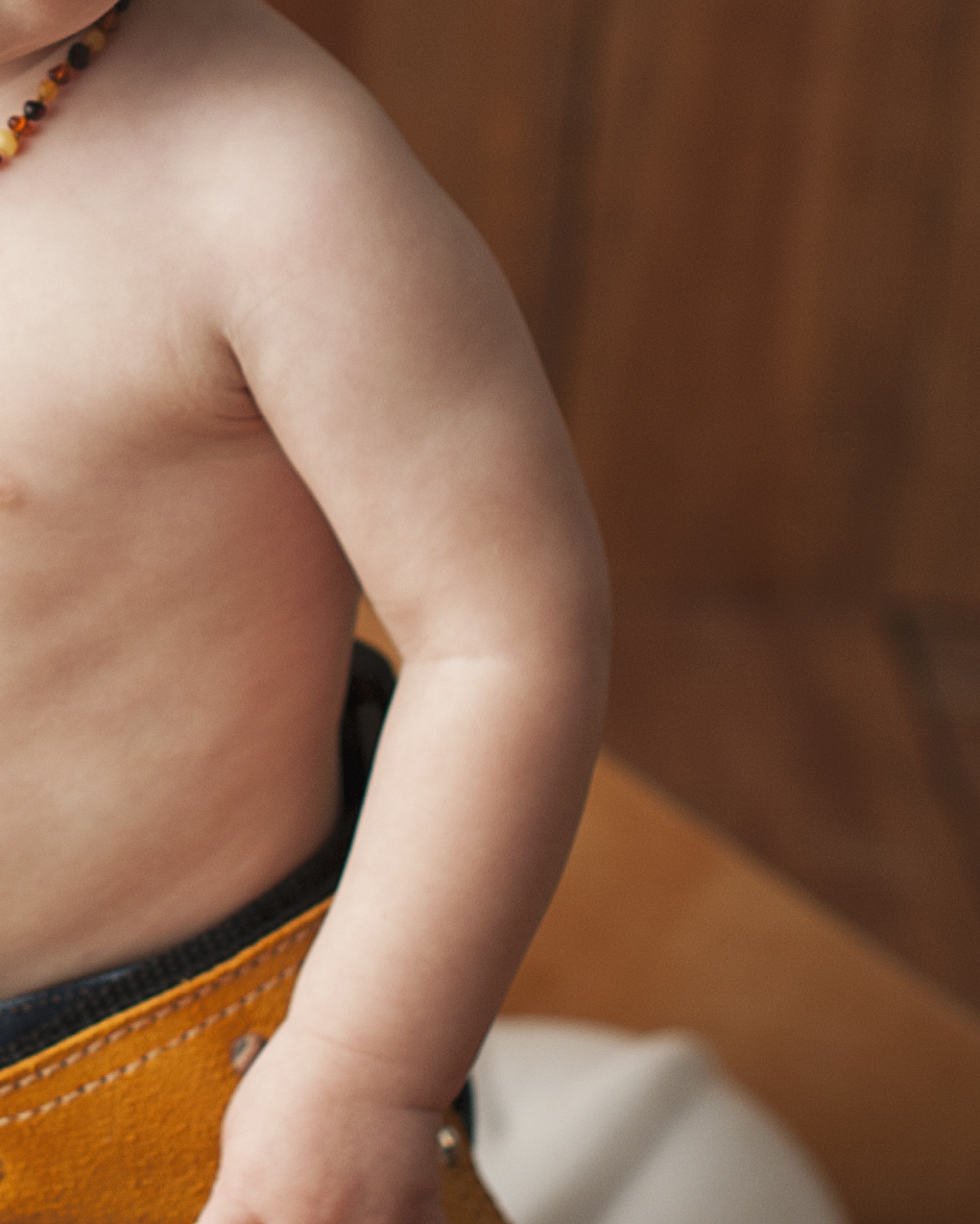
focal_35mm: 170
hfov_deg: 9.0
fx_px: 6164
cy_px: 174
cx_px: -172
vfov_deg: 11.3
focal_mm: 50
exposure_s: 1/250
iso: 200
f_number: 2.8
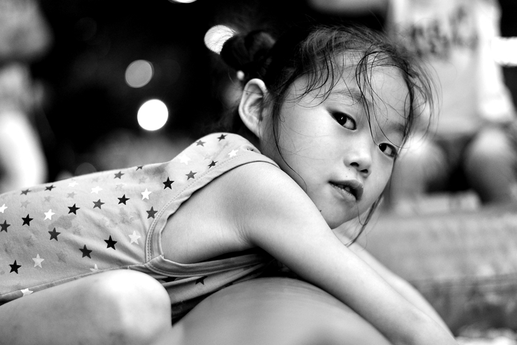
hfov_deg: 31.9
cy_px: 173
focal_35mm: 63
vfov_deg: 21.6
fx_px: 905
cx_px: 237
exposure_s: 1/160
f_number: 1.8
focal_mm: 50
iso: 1250
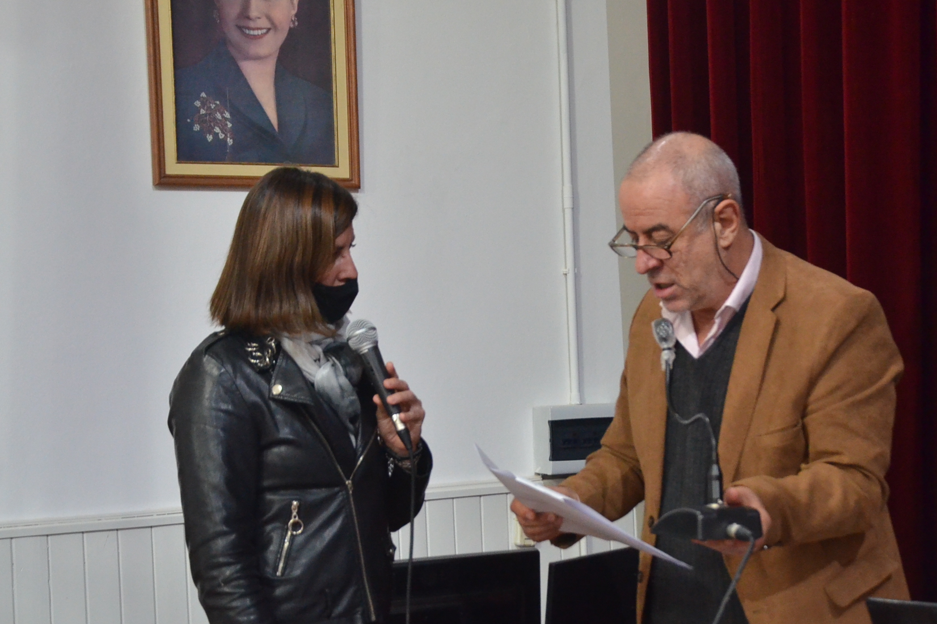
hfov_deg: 30.1
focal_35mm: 67
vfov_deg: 20.3
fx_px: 1744
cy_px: 388
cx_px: 525
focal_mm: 30
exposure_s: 1/60
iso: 2000
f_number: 4.5
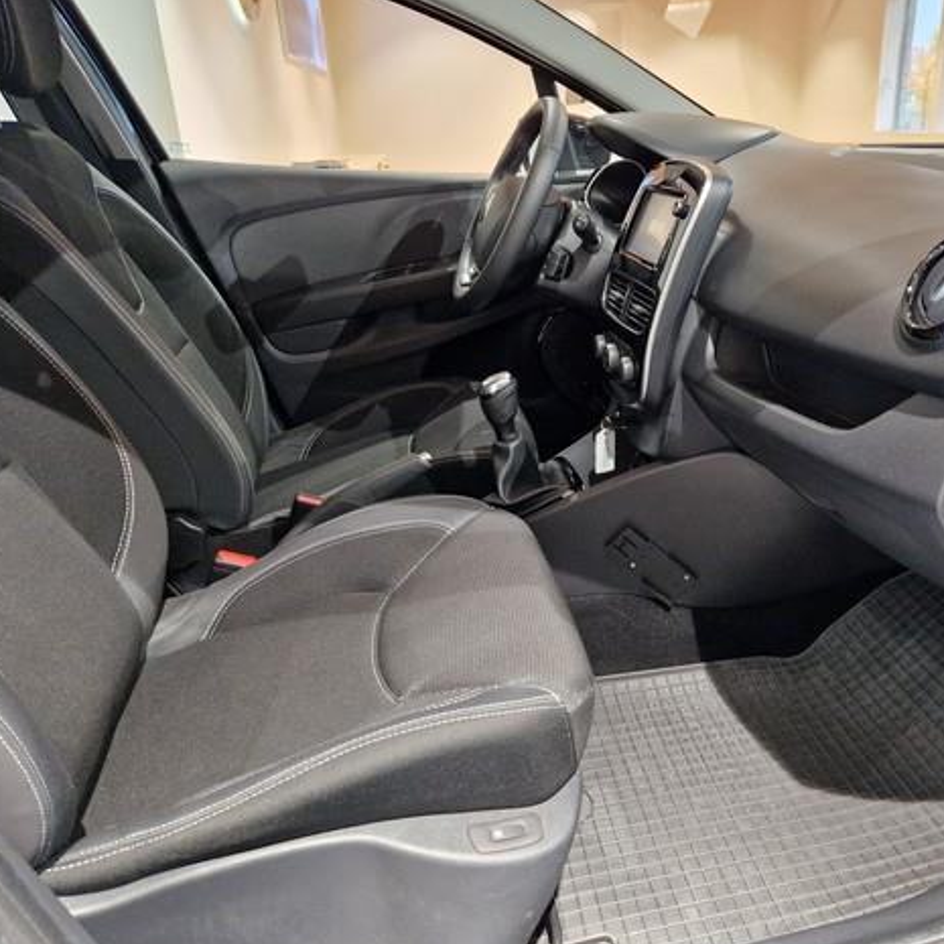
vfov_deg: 57.3
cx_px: 635
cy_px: 479
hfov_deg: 56.0
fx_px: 864
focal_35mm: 28
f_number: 1.8
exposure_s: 1/100
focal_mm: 5.4
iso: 640
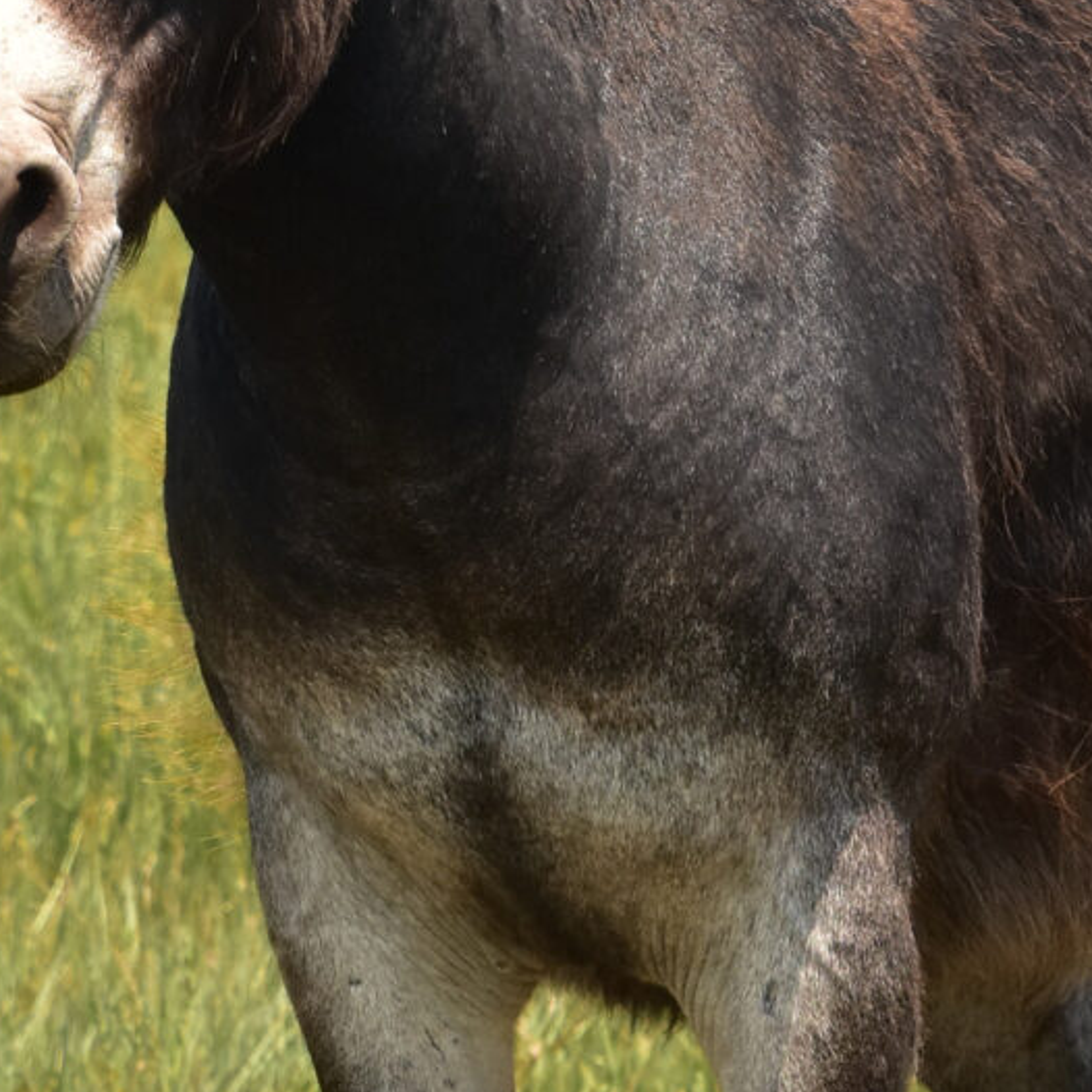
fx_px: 23237
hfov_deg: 2.7
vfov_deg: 2.7
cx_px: 417
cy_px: 464
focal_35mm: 651
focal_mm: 105
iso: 500
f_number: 9
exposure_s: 1/1000
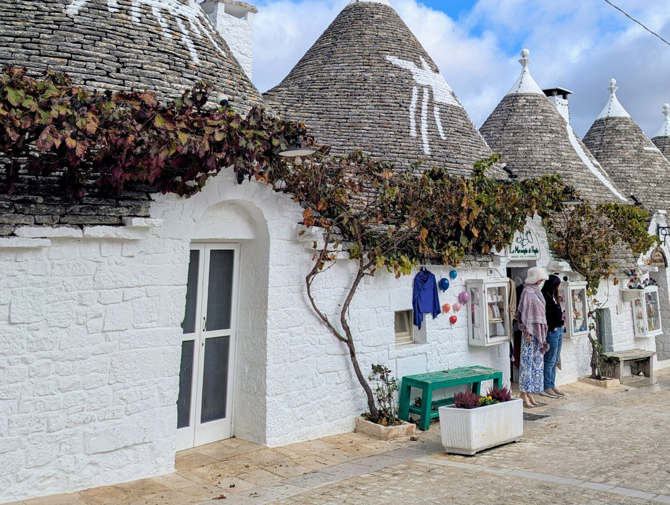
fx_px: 717
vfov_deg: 37.8
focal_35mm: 37
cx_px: 403
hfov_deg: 49.8
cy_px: 127
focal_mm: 6.81
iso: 45
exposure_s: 1/1855
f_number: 1.85
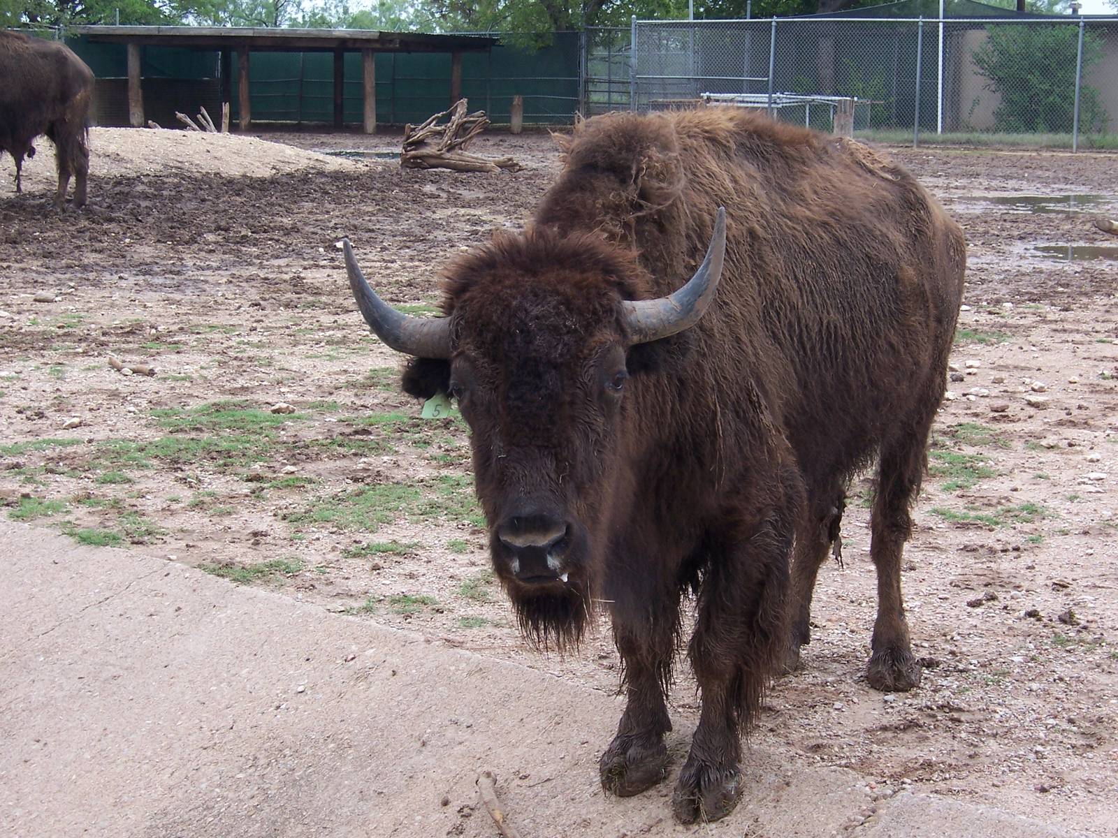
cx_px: 559
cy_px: 419
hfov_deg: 26.7
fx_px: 2358
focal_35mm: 73
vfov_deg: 20.2
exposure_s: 1/125
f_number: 4.8
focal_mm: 12.1
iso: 80
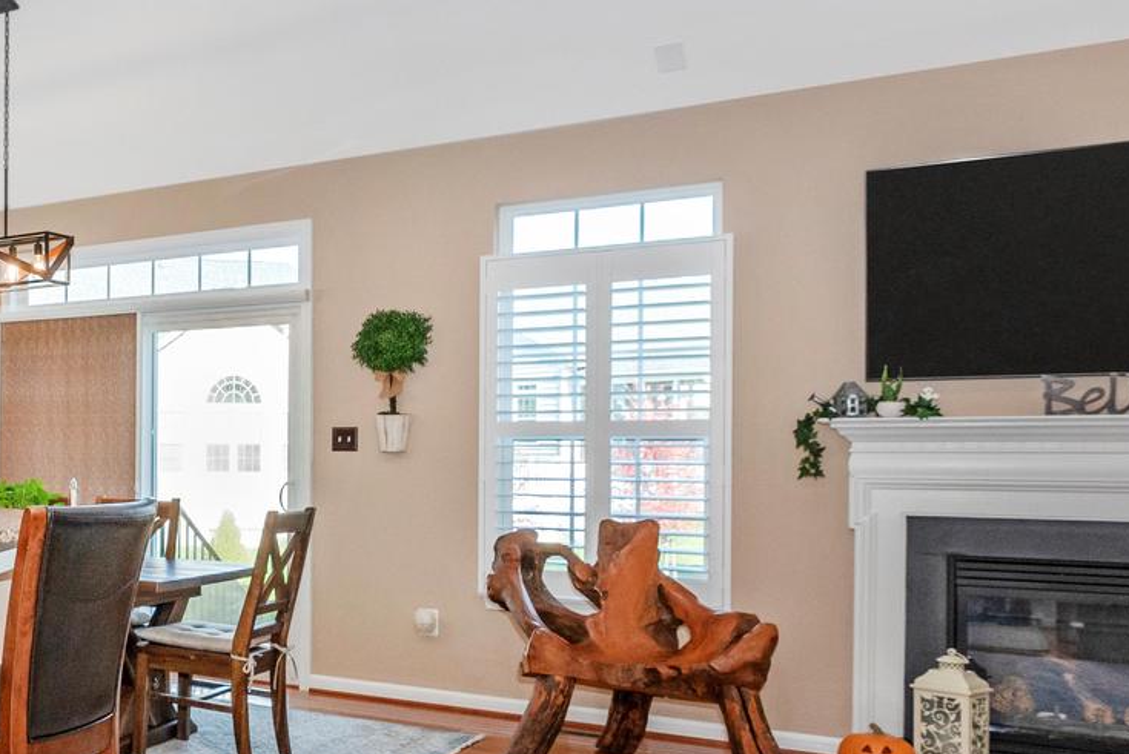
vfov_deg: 34.2
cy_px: 446
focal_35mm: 39
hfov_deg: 38.6
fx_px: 1224
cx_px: -178
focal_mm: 14
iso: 640
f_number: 7.1
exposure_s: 1/125
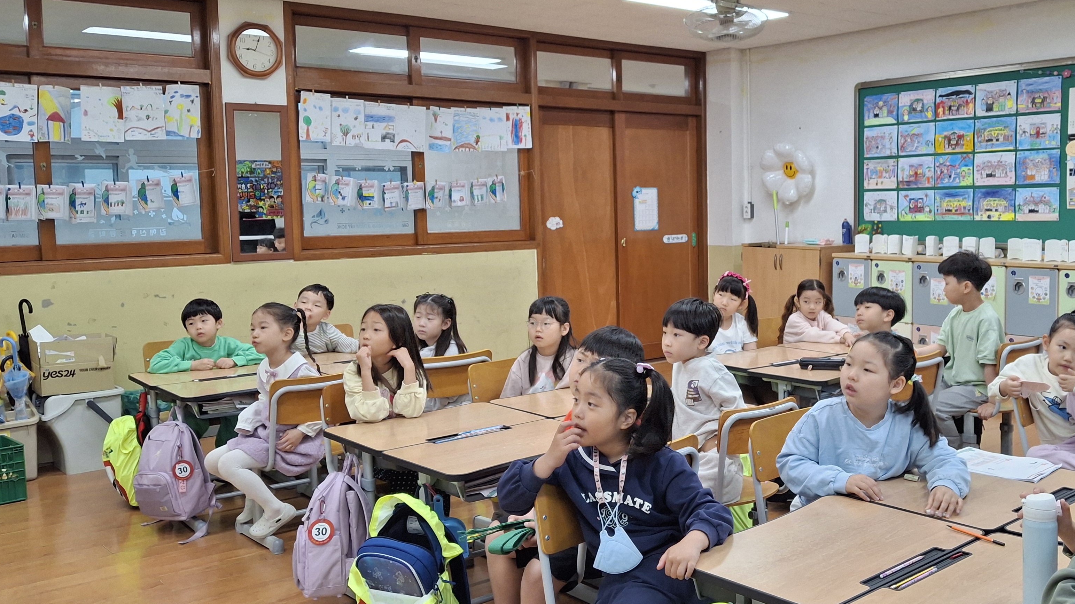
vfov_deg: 32.8
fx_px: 1026
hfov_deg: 54.6
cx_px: 684
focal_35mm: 36
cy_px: 279
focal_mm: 4.69
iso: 125
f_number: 1.8
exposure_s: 1/120
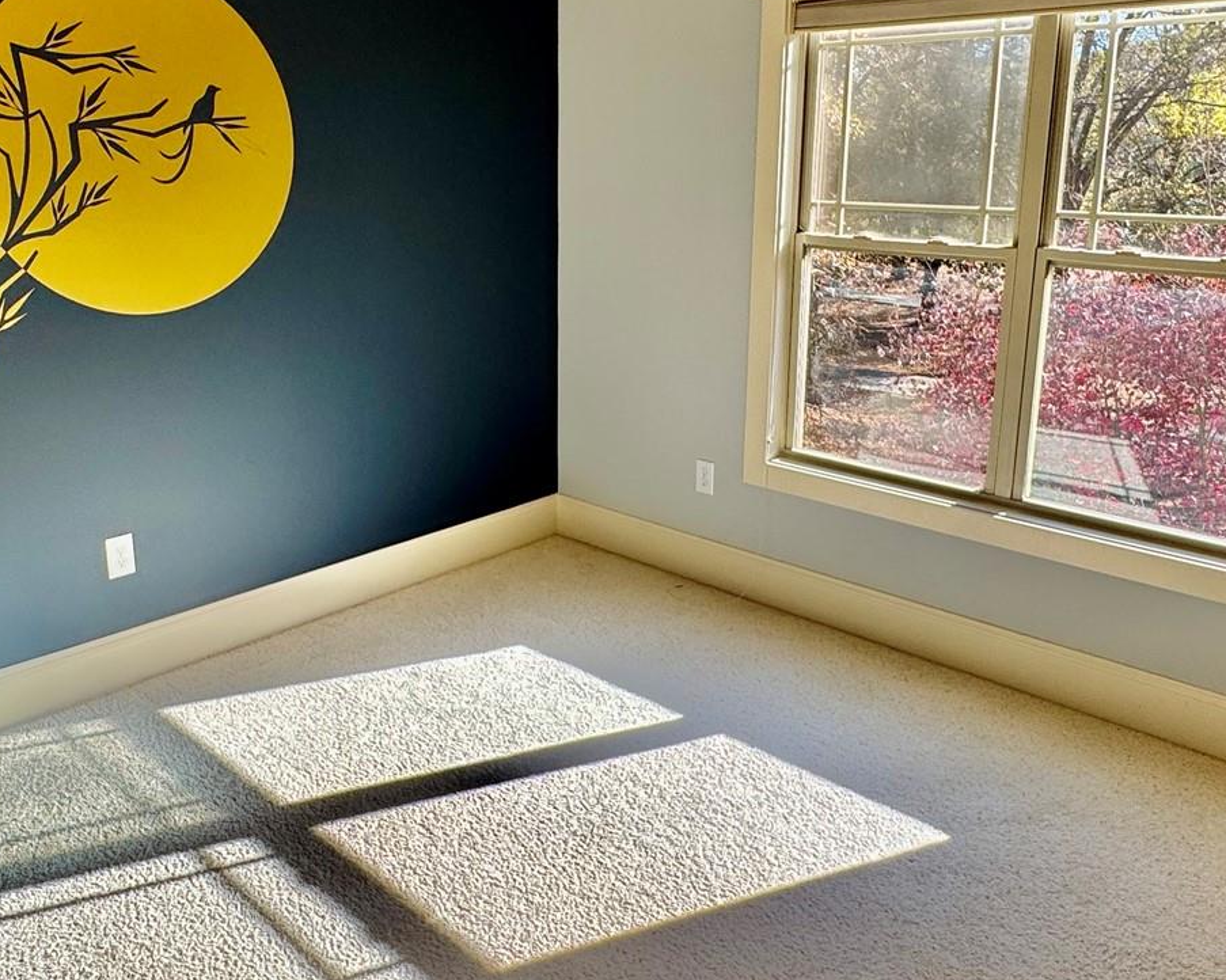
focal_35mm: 31
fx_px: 1125
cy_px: 398
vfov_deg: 46.9
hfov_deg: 57.1
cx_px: 553
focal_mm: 2.22
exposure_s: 1/308
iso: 40
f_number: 2.2
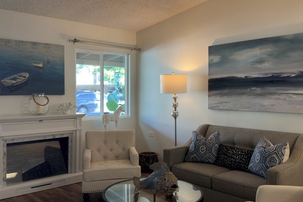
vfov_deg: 35.9
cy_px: 101
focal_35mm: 37
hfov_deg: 51.9
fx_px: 311
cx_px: 153
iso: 100
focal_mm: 6.76
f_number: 1.78
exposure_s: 1/60
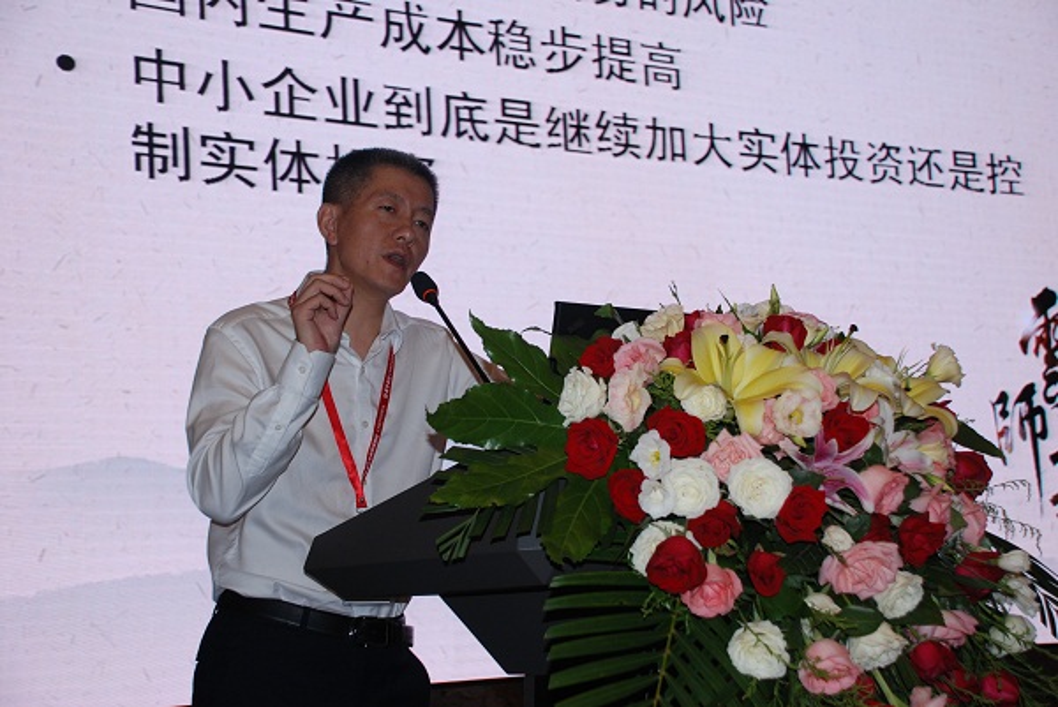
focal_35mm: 52
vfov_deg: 25.8
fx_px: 1544
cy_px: 354
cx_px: 529
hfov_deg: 37.8
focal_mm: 35
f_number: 4.5
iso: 200
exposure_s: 1/60
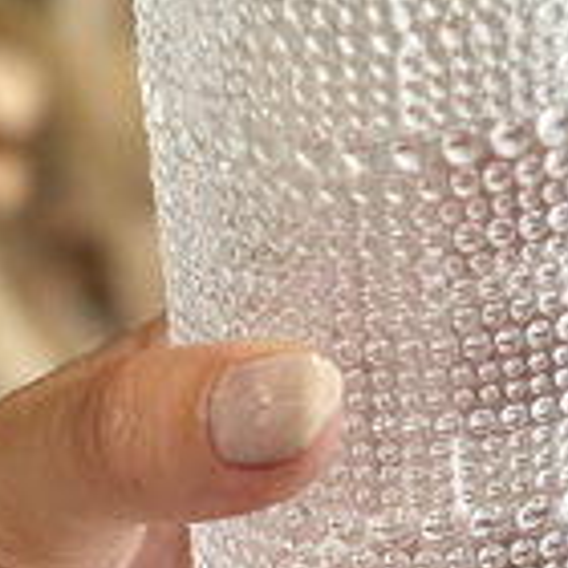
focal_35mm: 162
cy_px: 197
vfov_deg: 10.8
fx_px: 3007
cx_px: 373
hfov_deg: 10.8
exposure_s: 1/121
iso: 64
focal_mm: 6.76
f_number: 1.78
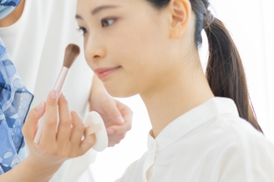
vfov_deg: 8.2
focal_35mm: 166
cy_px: 7
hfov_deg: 12.3
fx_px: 1262
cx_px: 12
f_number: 2.5
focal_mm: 85
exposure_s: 1/250
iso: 800
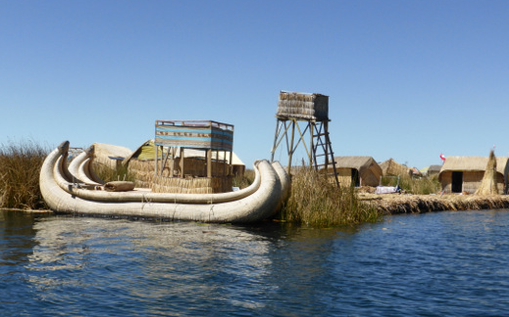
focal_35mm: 49
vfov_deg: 26.2
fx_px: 680
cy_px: 119
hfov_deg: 41.0
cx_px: 223
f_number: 3.9
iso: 100
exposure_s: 1/1000
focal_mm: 6.9
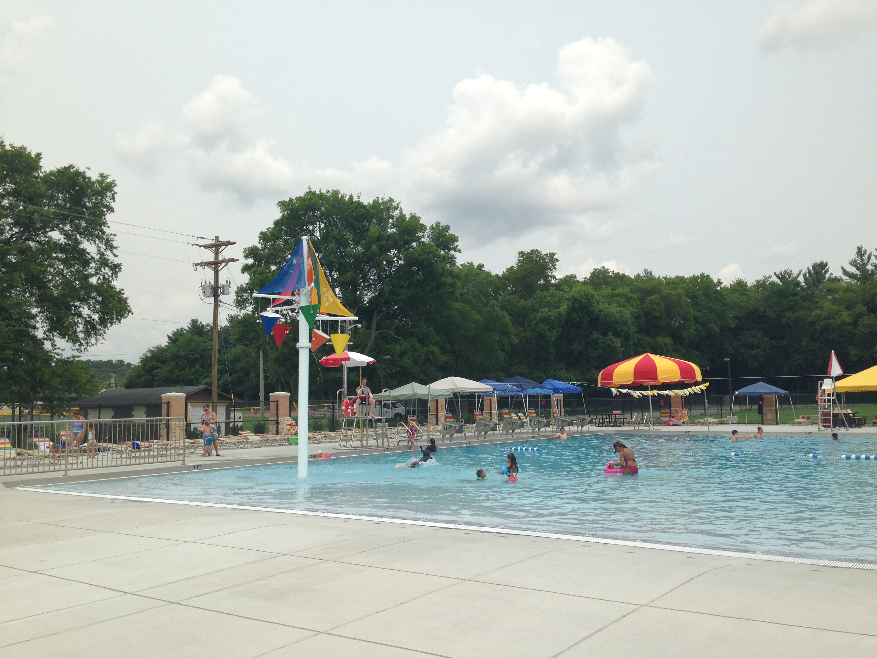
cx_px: 438
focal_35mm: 33
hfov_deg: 55.4
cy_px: 329
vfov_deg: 42.9
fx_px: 836
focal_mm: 4.12
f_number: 2.4
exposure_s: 1/2358
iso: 50
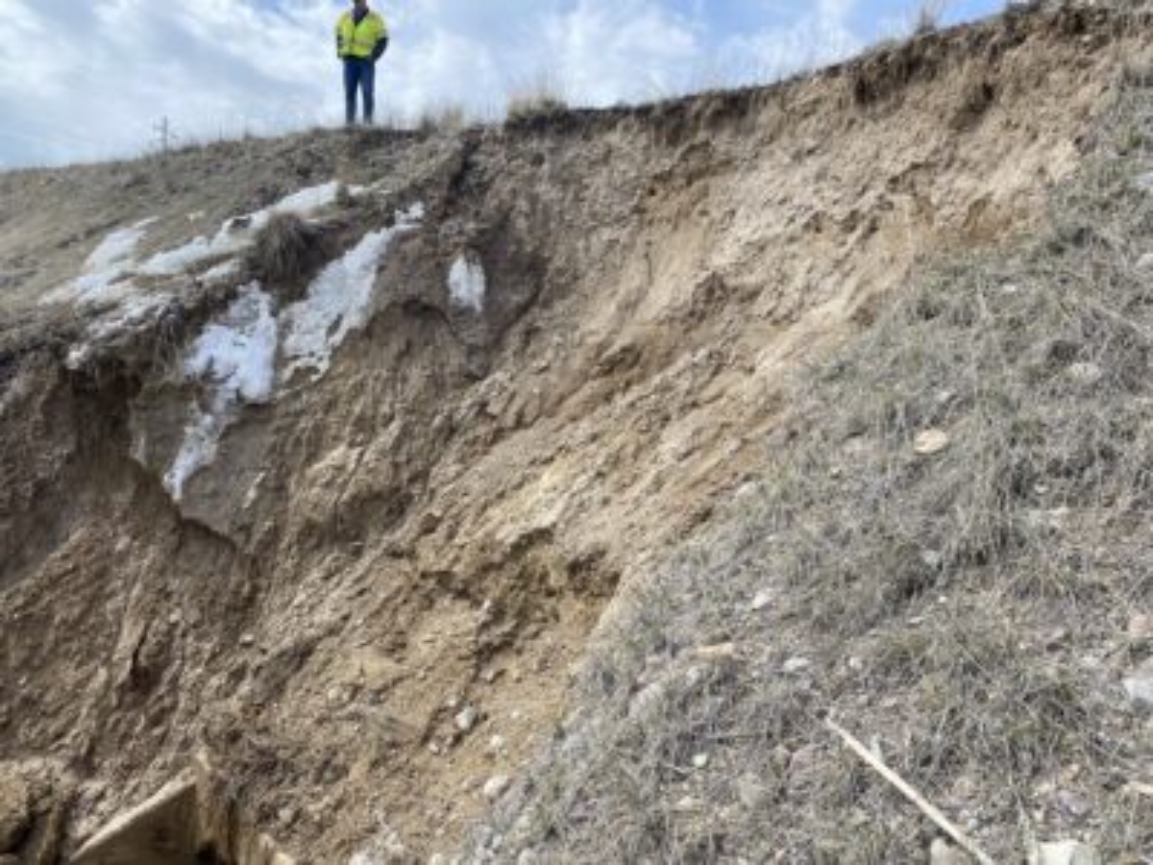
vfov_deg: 53.1
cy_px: 432
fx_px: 866
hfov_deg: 67.3
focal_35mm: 26
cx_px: 576
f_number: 1.8
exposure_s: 1/1838
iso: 32
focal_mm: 4.25
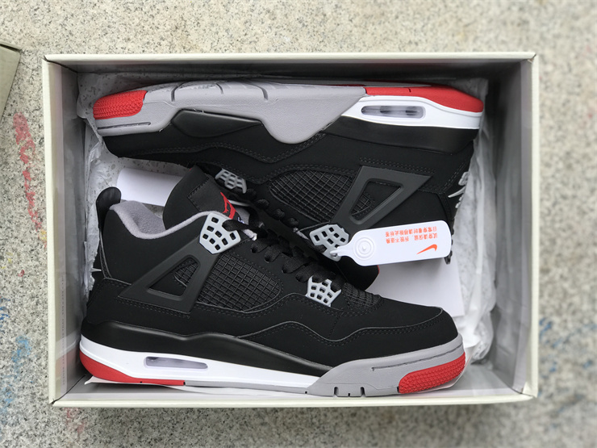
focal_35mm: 57
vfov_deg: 25.7
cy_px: 224
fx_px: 983
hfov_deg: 33.8
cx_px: 298
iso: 20
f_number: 2.8
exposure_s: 1/145
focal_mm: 6.6
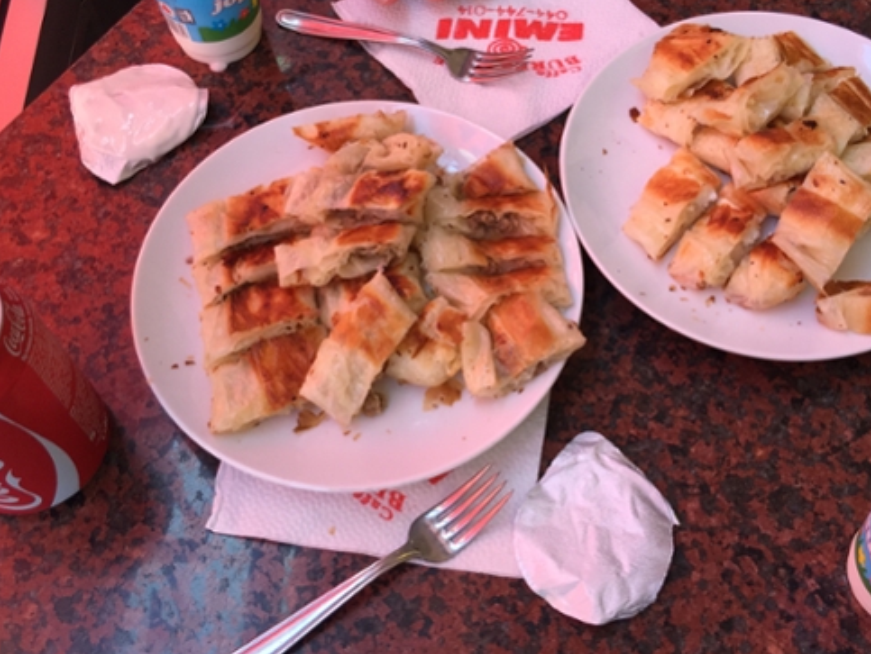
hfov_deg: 44.6
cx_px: 498
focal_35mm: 42
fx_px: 1058
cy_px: 298
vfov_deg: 34.4
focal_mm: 4.15
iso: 50
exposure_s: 1/100
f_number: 2.2
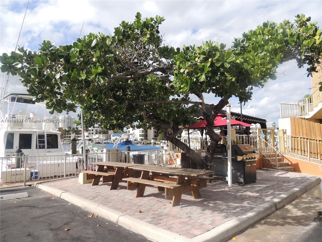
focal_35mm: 24
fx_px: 223
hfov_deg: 71.6
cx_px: 161
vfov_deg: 56.8
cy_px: 121
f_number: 3
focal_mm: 4.3
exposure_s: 1/1000
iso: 100
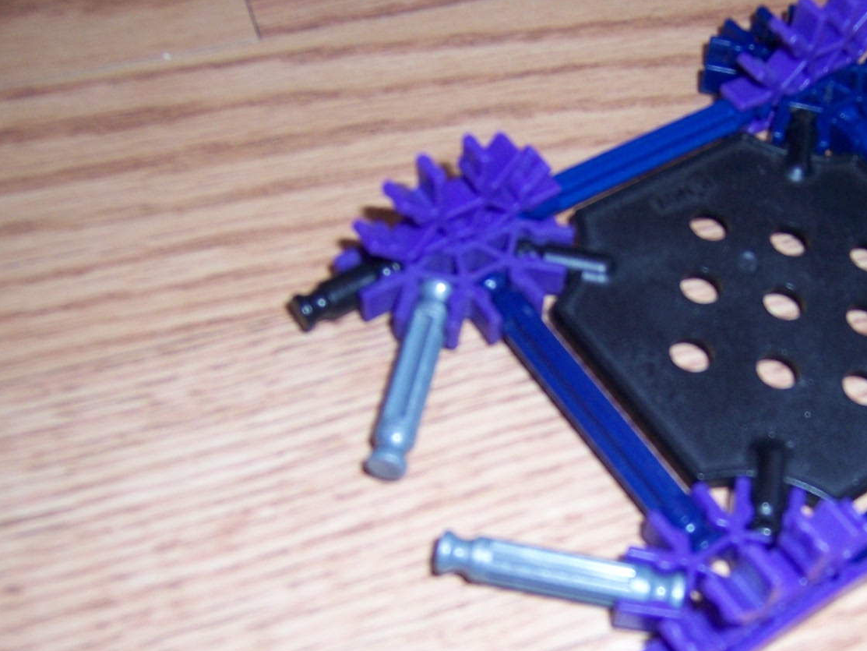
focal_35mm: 46
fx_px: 1152
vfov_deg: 31.2
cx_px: 553
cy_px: 452
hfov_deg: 40.9
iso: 80
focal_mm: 5.5
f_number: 2.8
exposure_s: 1/60
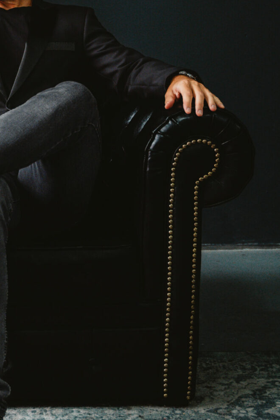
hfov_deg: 13.5
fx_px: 1167
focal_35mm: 100
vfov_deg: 20.3
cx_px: -2
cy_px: 123
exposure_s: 1/125
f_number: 2.8
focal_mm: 33
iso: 640
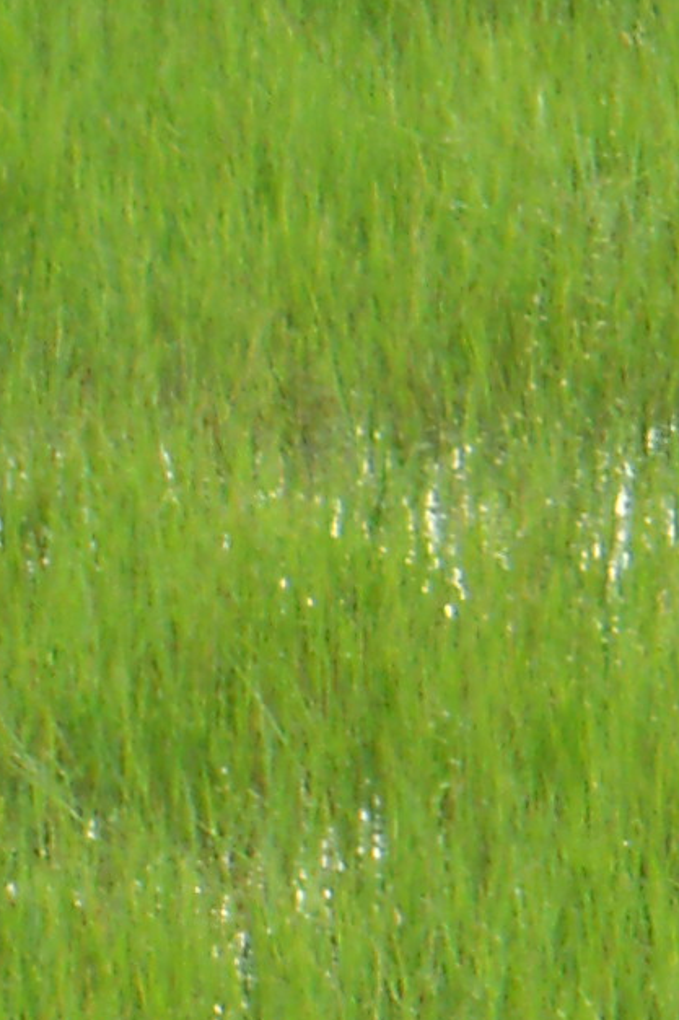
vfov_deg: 2.7
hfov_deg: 1.8
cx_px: 1071
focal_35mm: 751
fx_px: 21257
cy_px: -319
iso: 80
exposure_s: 1/100
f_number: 5.9
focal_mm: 20.3
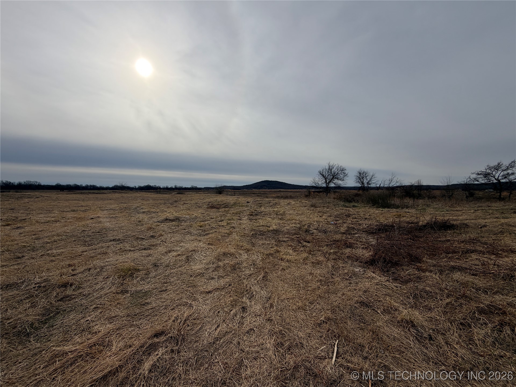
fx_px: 209
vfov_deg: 85.7
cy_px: 194
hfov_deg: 102.1
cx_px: 258
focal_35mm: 14
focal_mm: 2.22
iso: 20
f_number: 2.2
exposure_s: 1/2092
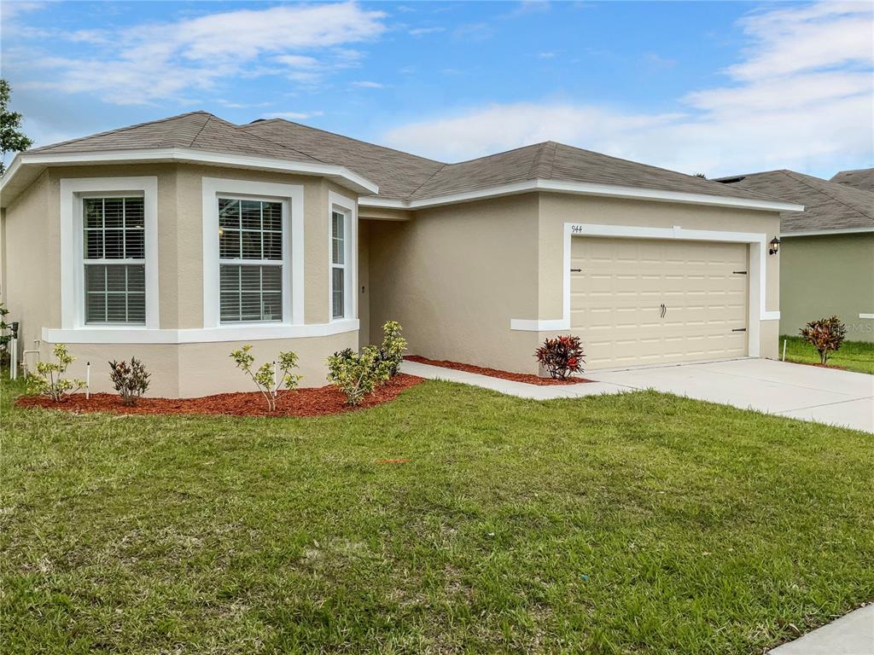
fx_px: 732
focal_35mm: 29
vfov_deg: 48.2
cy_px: 328
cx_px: 437
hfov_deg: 61.7
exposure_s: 1/1500
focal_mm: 3
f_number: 1.8
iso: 16
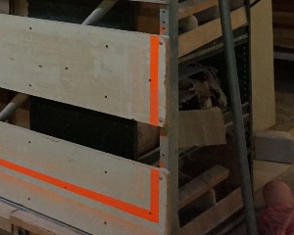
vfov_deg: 18.1
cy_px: -97
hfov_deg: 22.4
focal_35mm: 77
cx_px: -76
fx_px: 670
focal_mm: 16
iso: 3200
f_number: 3.5
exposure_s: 1/160
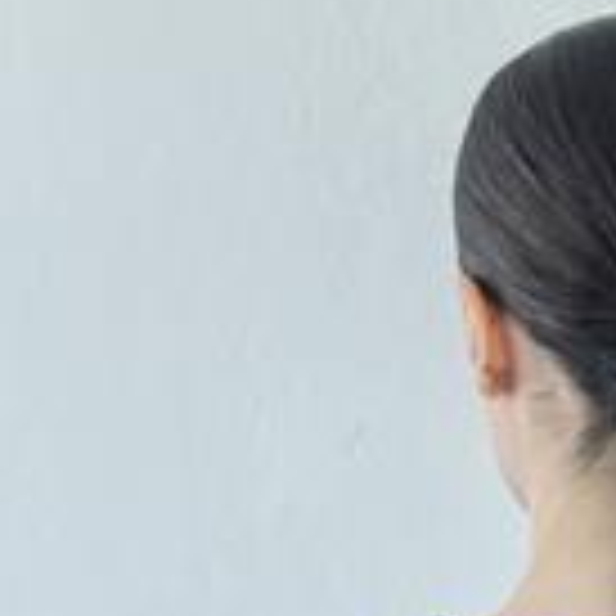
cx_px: 679
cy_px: 911
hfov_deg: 10.5
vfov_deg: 10.3
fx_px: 3322
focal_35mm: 165
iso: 80
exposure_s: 1/100
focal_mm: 6.76
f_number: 1.78
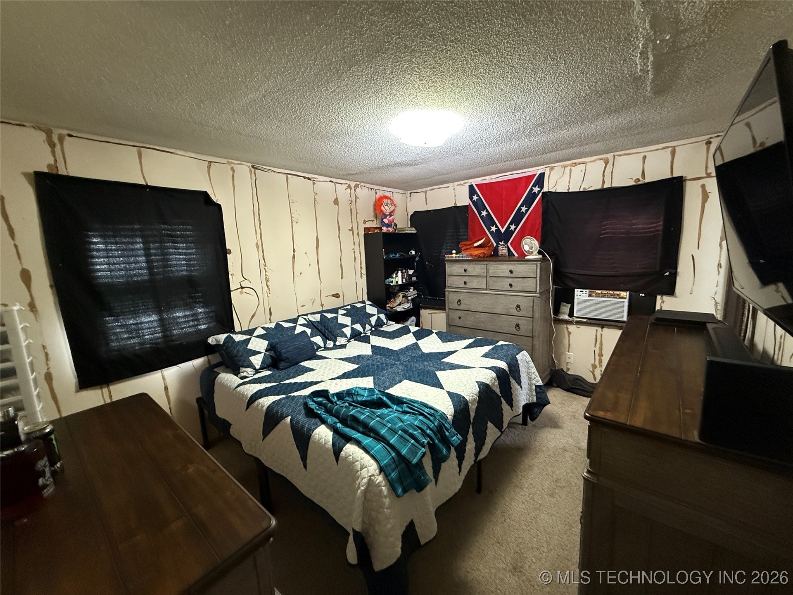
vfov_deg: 85.7
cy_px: 298
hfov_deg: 102.1
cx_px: 396
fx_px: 321
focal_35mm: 14
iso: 800
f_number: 2.2
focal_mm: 2.22
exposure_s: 1/60
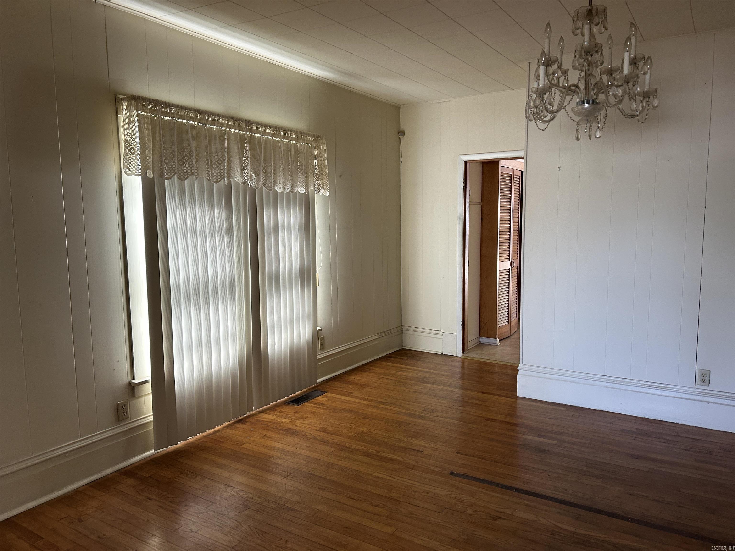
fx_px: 552
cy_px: 276
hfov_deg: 67.3
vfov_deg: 53.1
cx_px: 368
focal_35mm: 26
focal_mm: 5.7
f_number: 1.5
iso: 125
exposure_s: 1/86
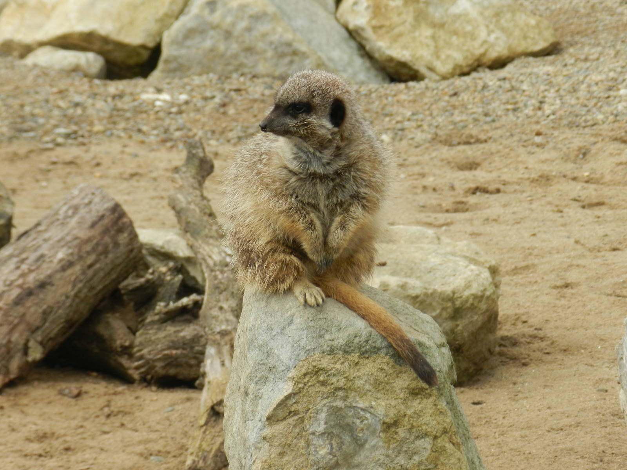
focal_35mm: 176
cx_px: 314
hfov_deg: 11.2
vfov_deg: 8.4
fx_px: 3188
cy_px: 235
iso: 160
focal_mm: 31.2
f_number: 5.4
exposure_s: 1/200
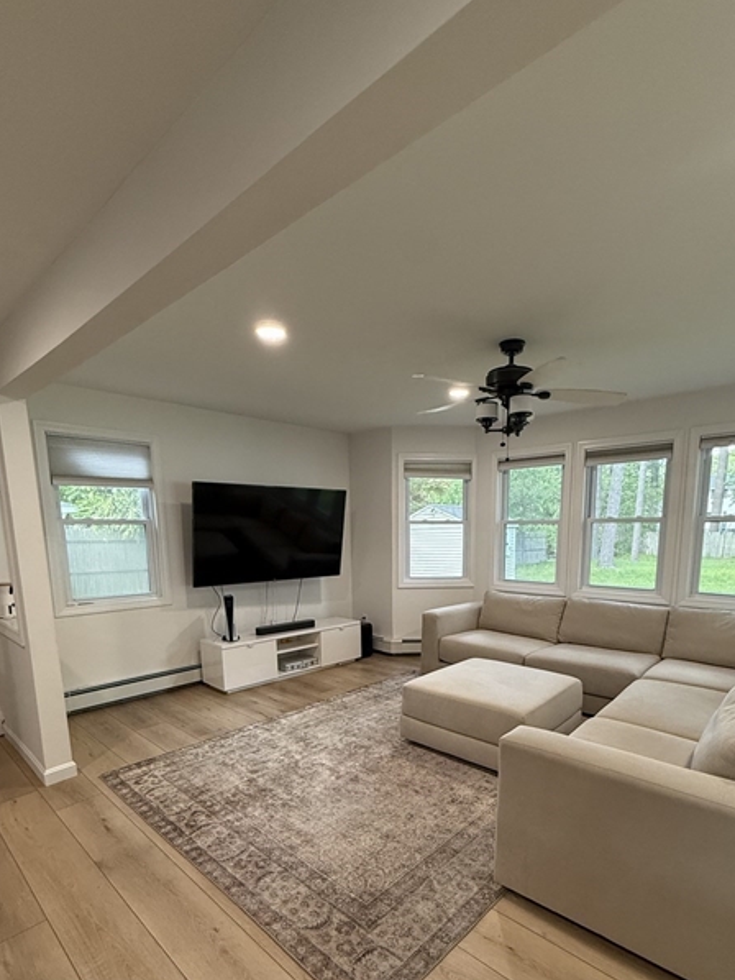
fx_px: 509
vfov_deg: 86.1
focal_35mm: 18
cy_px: 611
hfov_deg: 71.5
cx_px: 402
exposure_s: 1/120
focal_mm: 2.22
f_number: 2.2
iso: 320
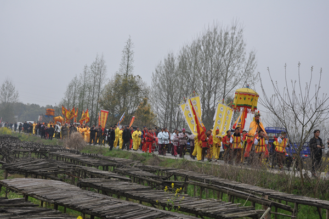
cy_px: 110
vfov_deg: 20.1
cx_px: 164
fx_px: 616
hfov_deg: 29.9
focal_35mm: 68
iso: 200
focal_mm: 45
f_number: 8
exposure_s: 1/250
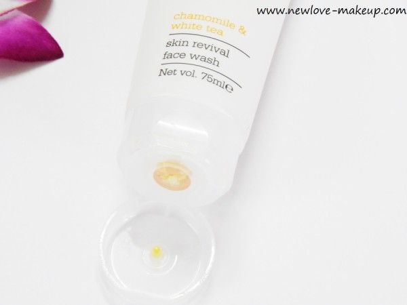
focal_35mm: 162
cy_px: 152
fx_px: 1905
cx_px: 204
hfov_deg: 12.2
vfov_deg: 9.2
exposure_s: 1/15
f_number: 5.1
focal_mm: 28.7
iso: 800
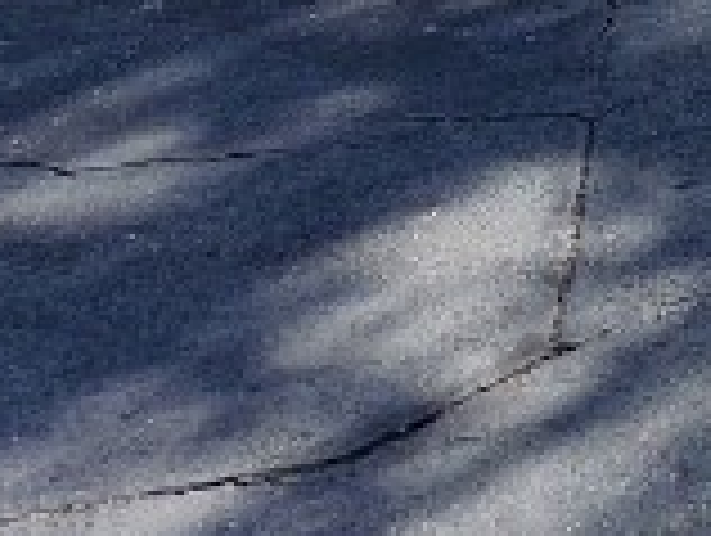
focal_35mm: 149
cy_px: -1189
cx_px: 1809
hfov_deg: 10.8
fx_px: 3065
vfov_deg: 8.2
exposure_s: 1/1597
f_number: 1.8
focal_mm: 5.4
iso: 20
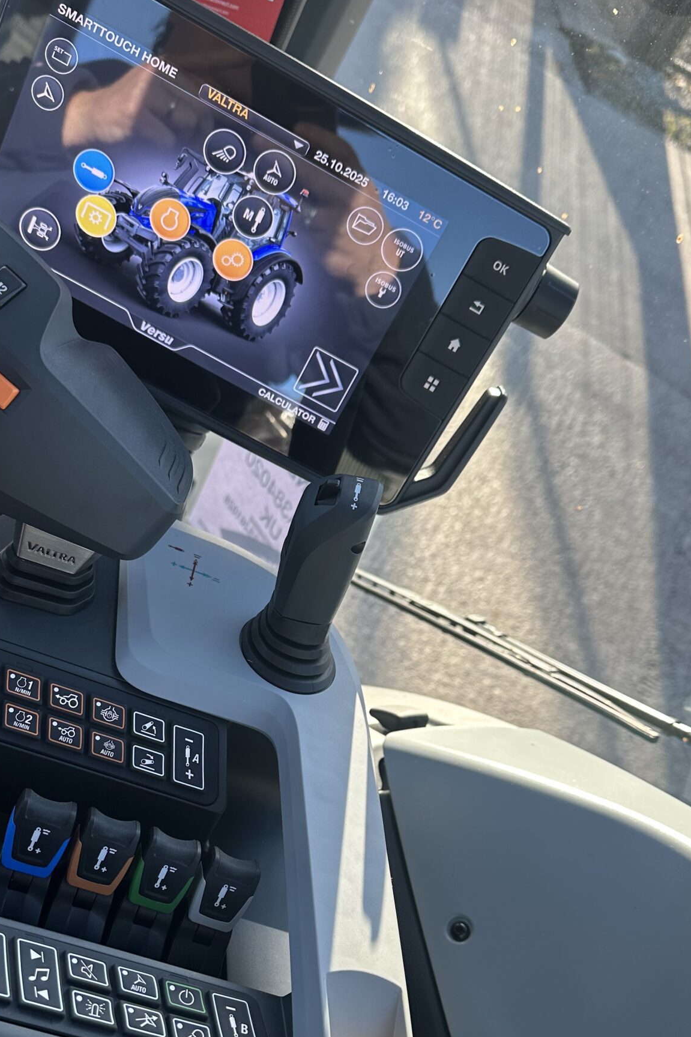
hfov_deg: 35.7
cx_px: 252
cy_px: 676
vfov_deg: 51.1
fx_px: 1065
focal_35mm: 37
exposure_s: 1/444
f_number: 1.78
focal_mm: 6.86
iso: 80
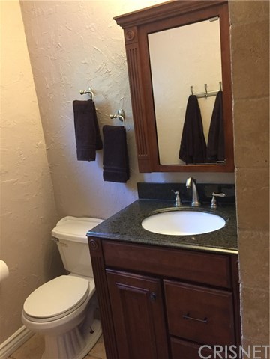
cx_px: 135
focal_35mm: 29
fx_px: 302
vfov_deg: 61.7
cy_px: 180
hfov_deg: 48.2
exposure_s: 1/30
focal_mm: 4.15
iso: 200
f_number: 2.2
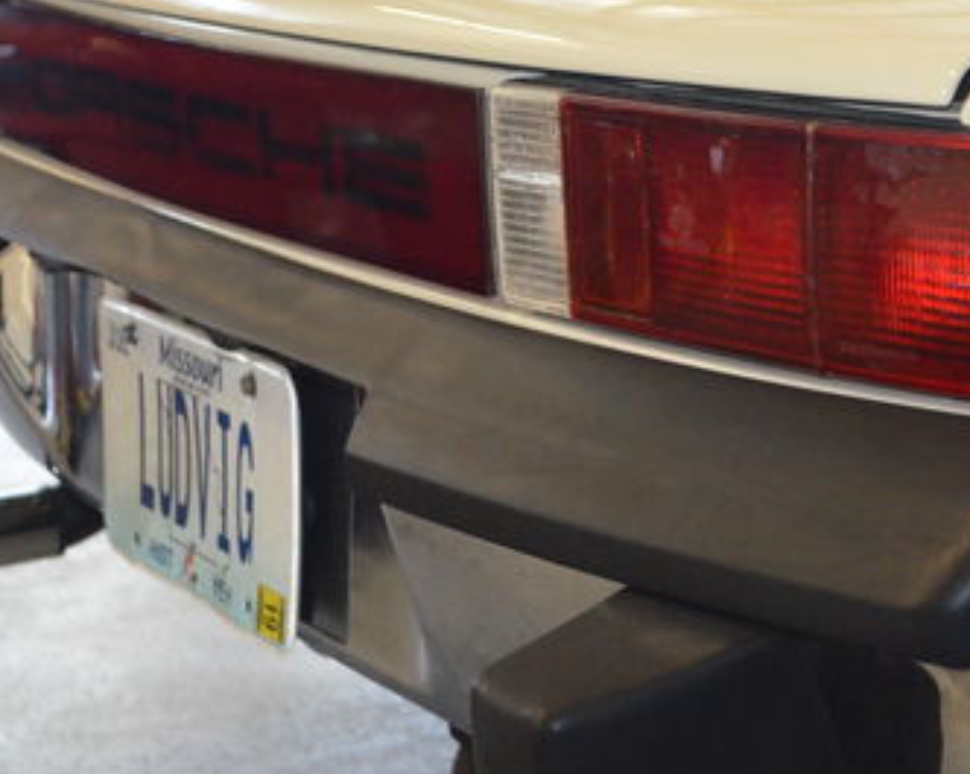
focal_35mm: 104
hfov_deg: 18.3
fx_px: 2983
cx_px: 771
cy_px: 502
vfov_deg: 14.8
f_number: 4.2
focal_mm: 32
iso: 3200
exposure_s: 1/60
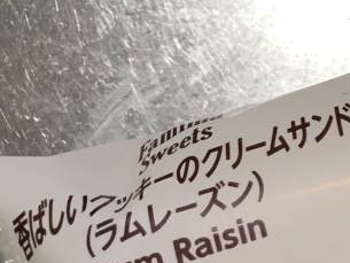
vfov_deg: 13.4
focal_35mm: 110
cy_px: 178
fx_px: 1113
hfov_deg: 15.3
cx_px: 643
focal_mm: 3.99
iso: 40
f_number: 1.8
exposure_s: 1/20
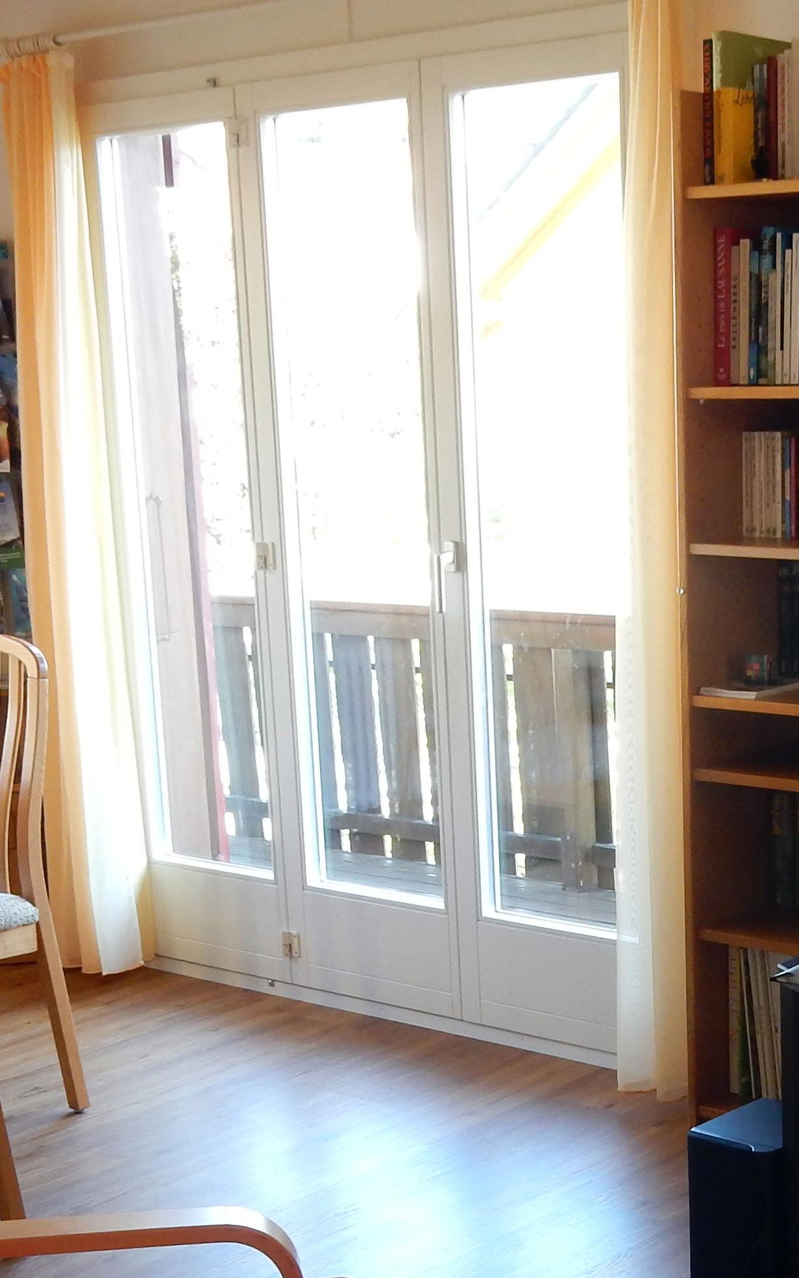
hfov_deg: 20.6
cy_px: 896
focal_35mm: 62
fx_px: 2160
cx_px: 670
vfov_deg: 32.6
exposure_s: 1/30
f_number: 3.7
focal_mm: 4.5
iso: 180
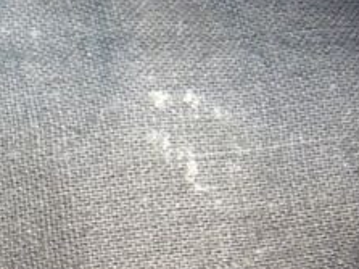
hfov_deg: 18.0
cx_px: -185
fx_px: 1005
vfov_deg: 14.6
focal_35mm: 97
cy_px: 338
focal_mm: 4.8
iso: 800
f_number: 2.8
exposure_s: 1/10
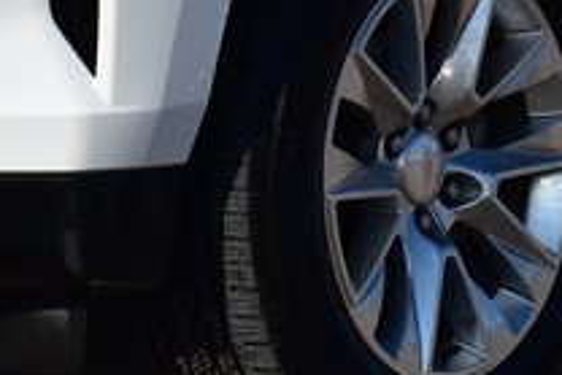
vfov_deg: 5.4
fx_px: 3921
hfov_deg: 8.2
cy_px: -247
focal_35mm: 251
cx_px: 367
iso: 250
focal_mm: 34
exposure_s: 1/500
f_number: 11
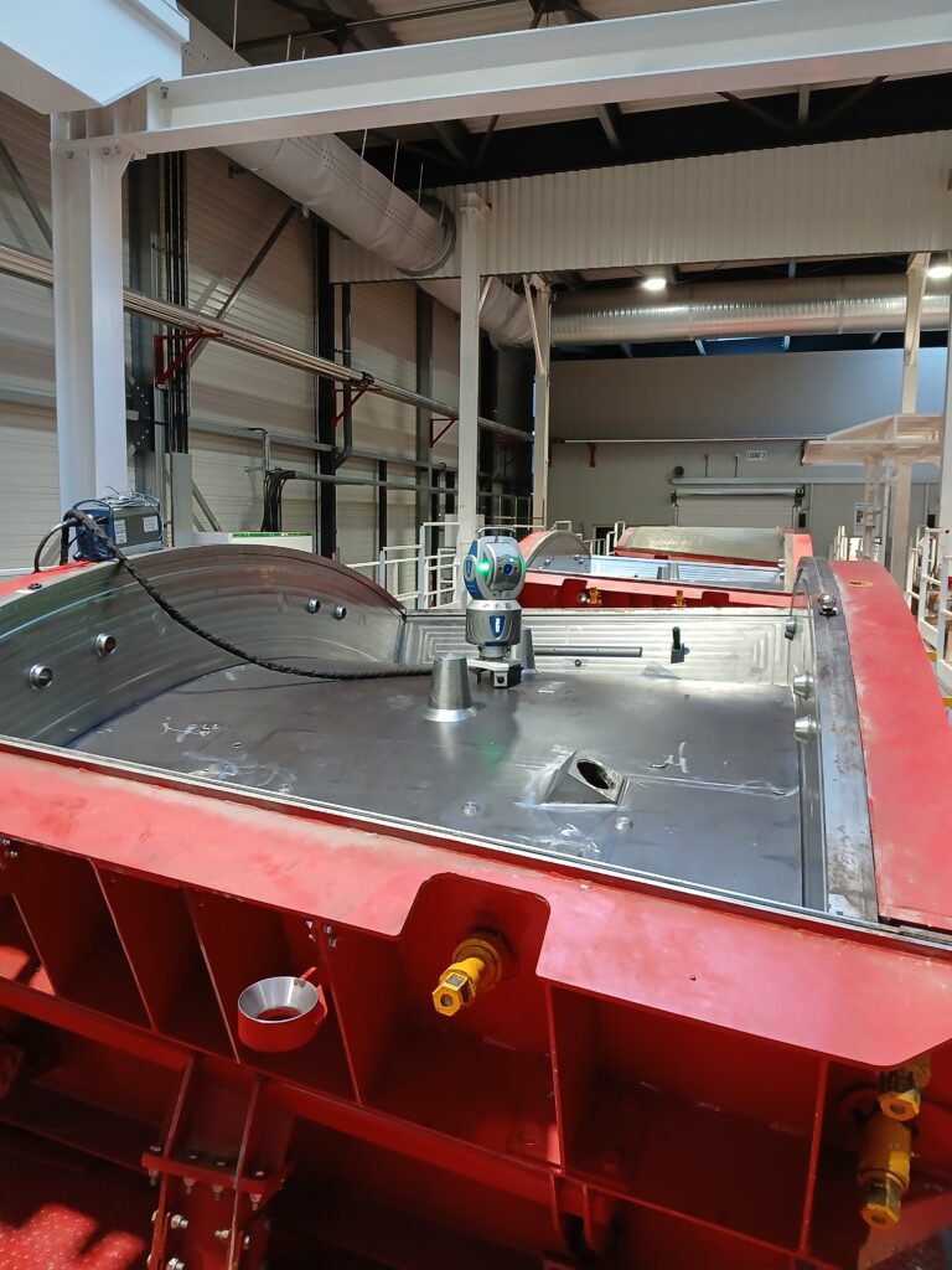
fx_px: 953
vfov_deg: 67.3
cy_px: 635
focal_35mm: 26
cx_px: 476
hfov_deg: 53.1
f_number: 1.8
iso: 200
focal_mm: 3.98
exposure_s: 1/33.3
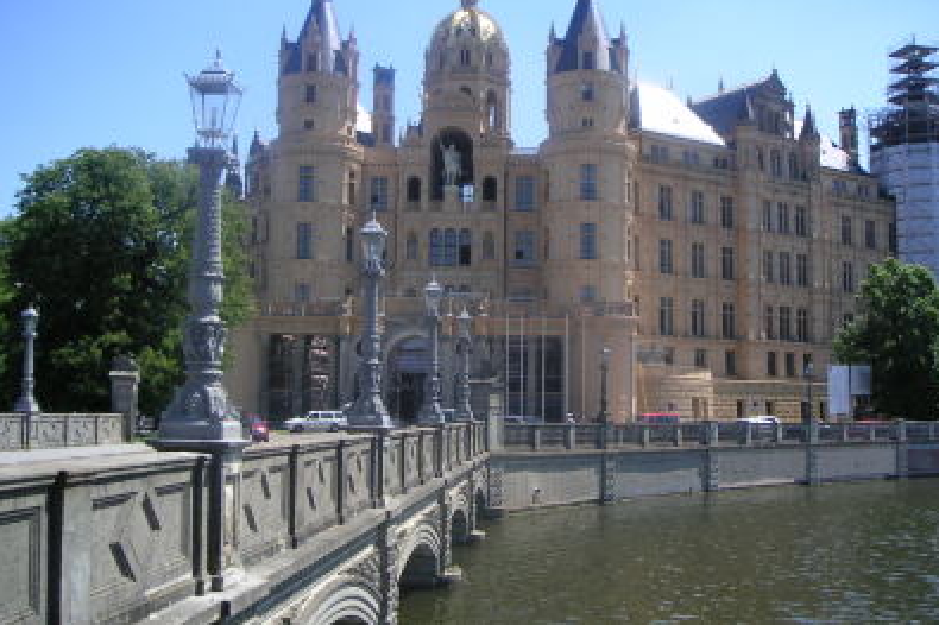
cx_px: 471
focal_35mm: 40
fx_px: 1043
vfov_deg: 33.3
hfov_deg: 48.5
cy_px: 273
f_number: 2.8
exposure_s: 1/750
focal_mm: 6
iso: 50
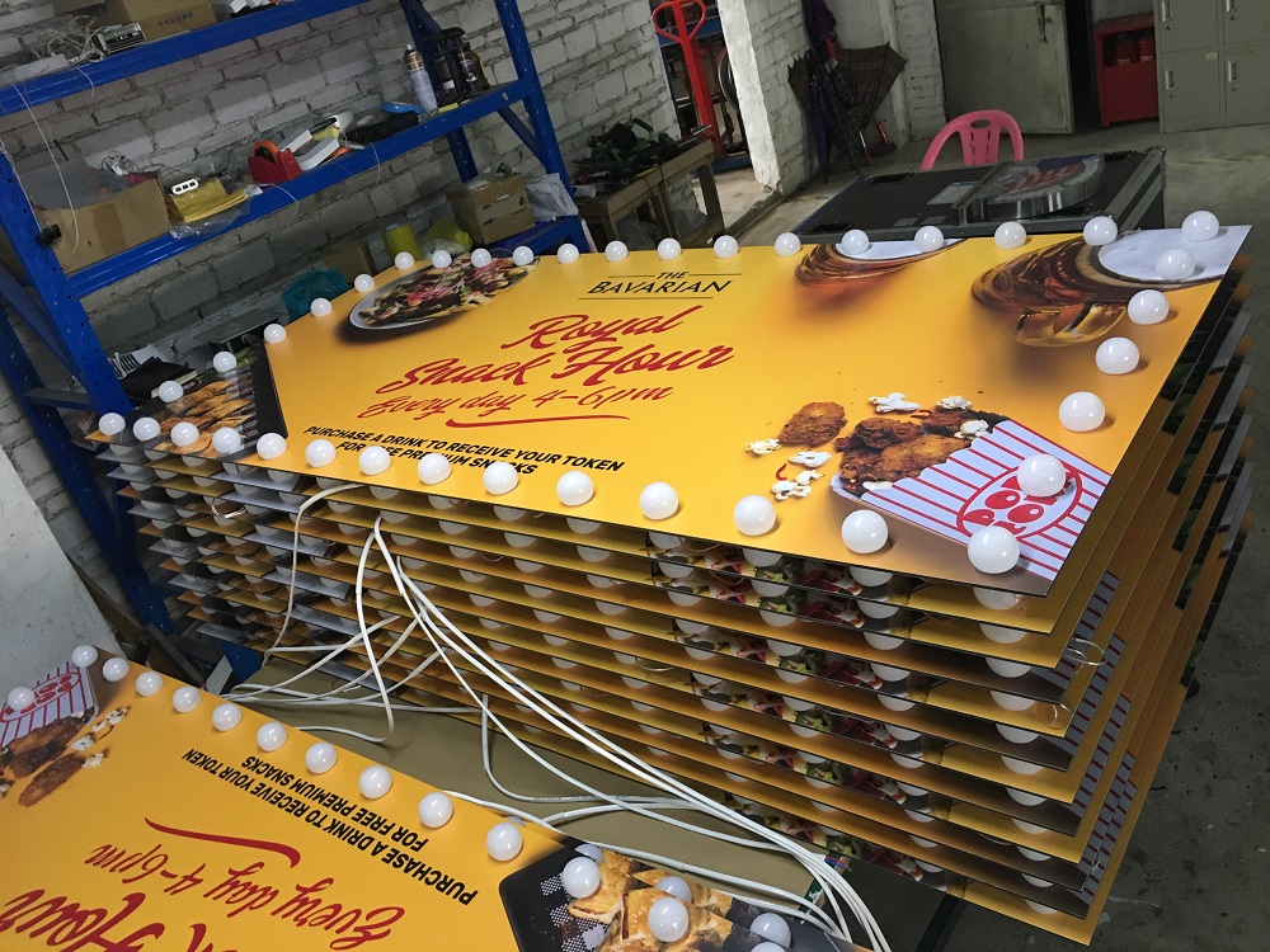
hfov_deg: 61.7
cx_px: 635
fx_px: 1064
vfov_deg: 48.2
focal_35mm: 29
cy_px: 476
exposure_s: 1/17
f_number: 2.2
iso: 80
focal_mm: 4.15
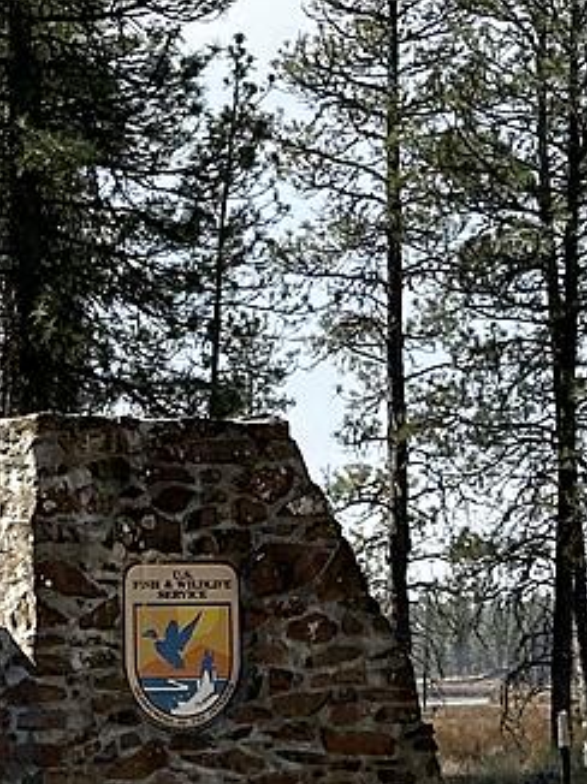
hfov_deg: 9.6
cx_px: -212
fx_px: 3419
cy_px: 678
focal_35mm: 151
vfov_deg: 13.0
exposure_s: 1/2070
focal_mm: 6.86
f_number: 1.78
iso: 64
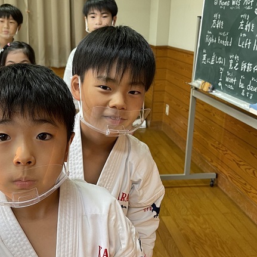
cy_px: 113
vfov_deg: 41.8
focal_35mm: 40
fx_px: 336
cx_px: 91
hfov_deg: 41.5
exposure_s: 1/60
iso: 200
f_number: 1.6
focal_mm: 5.1
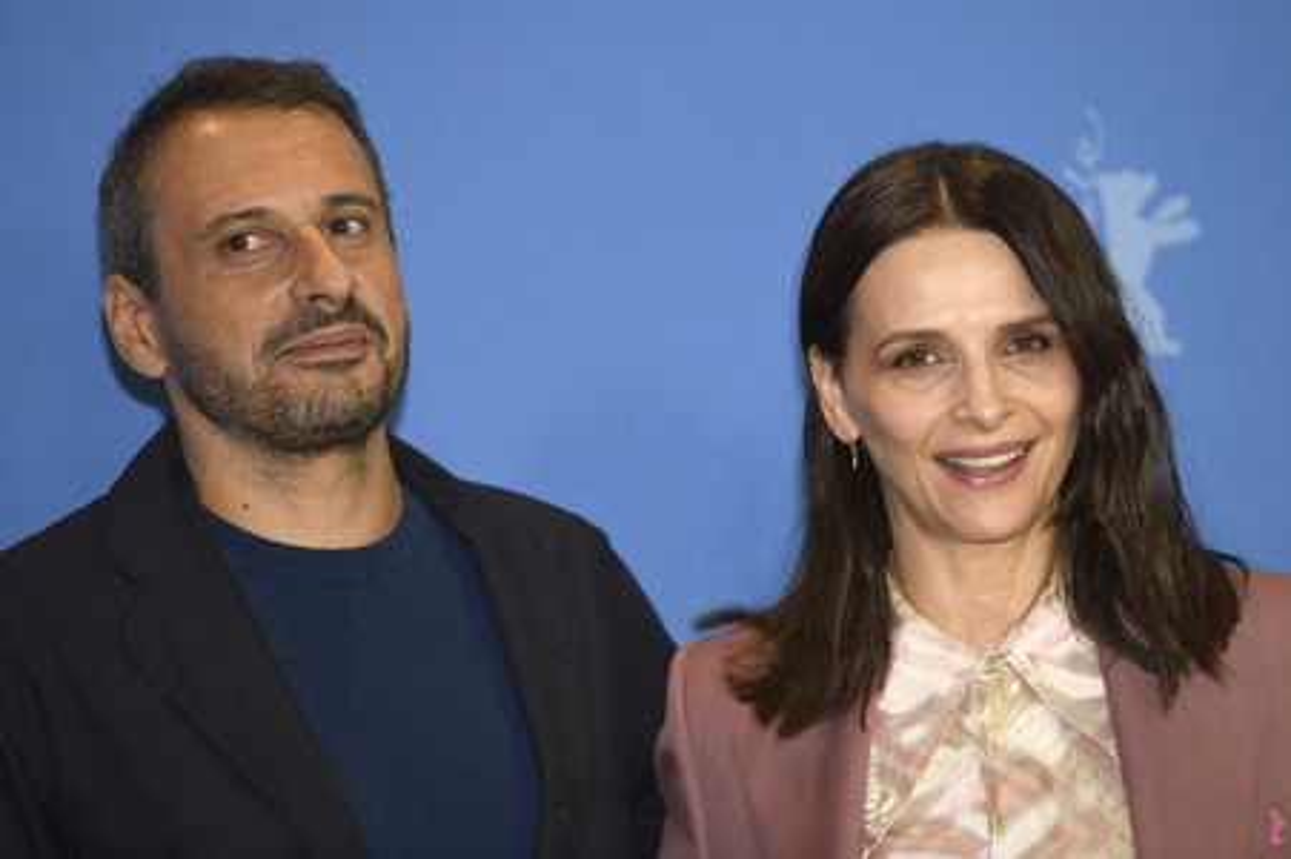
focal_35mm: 180
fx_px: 6450
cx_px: 646
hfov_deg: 11.4
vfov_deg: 7.6
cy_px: 430
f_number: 3.5
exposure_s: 1/400
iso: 800
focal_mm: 180
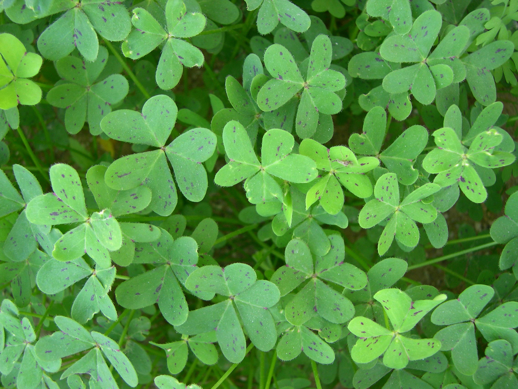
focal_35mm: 38
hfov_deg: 49.0
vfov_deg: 37.7
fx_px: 569
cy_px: 194
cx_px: 259
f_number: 2.8
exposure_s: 1/59
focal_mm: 8
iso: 100
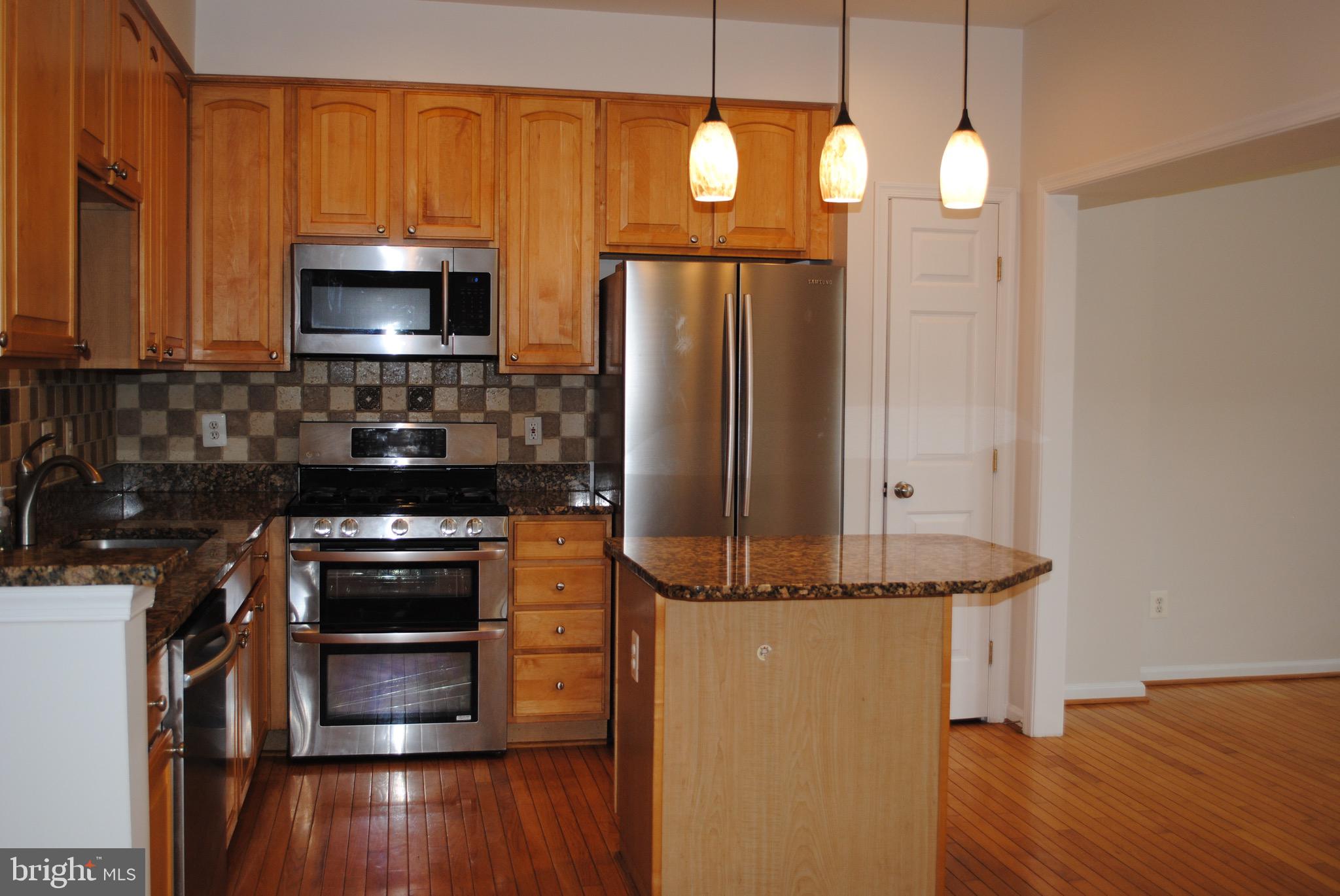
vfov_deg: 37.0
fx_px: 1341
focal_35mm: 36
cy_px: 448
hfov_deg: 53.1
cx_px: 670
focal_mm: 24
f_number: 4
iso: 200
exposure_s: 1/60
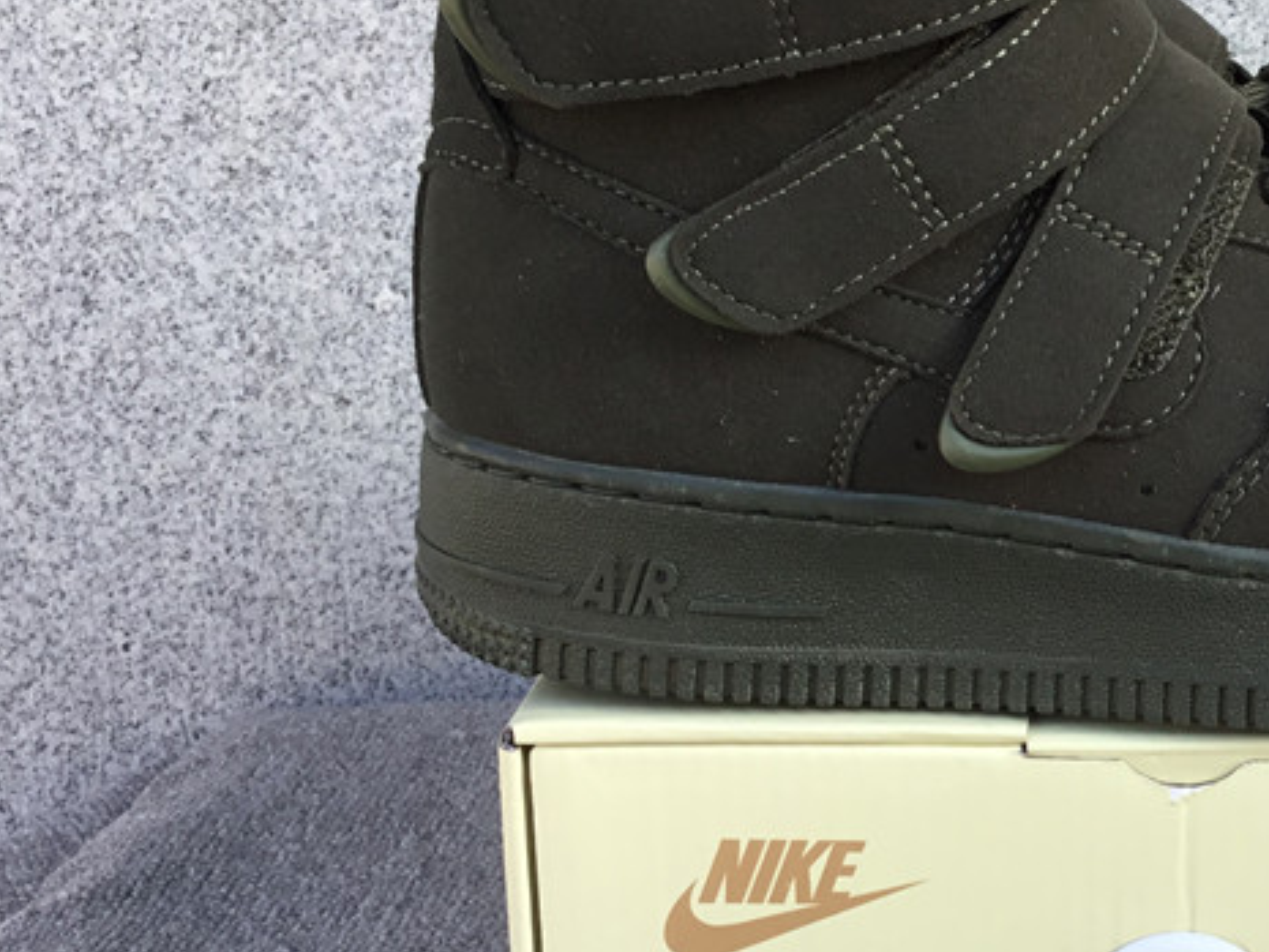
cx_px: 1133
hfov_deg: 30.8
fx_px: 2200
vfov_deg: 24.4
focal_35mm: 60
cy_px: 541
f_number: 2.4
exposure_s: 1/228
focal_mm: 3.3
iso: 25
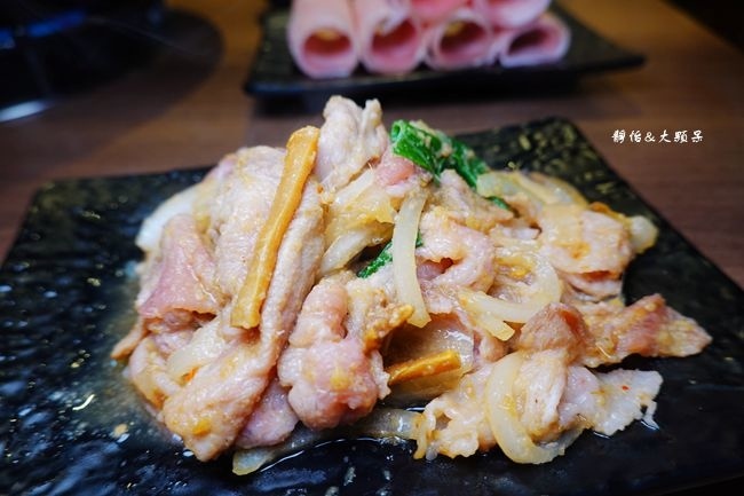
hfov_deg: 73.8
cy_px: 248
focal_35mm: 24
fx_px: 496
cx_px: 372
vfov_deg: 53.1
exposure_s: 1/40
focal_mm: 9
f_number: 2.8
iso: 125
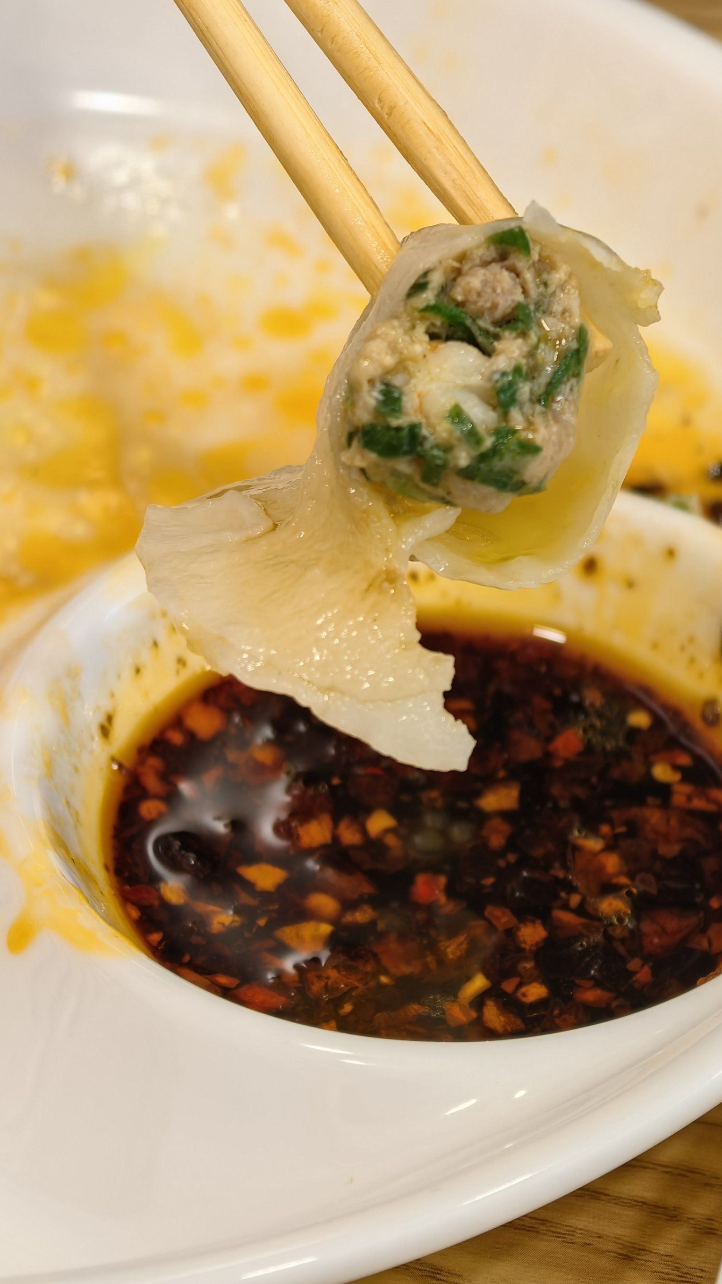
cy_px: 642
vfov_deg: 18.5
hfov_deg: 10.4
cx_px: 443
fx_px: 3949
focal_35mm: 116
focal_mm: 15
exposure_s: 1/100
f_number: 2.1
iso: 160
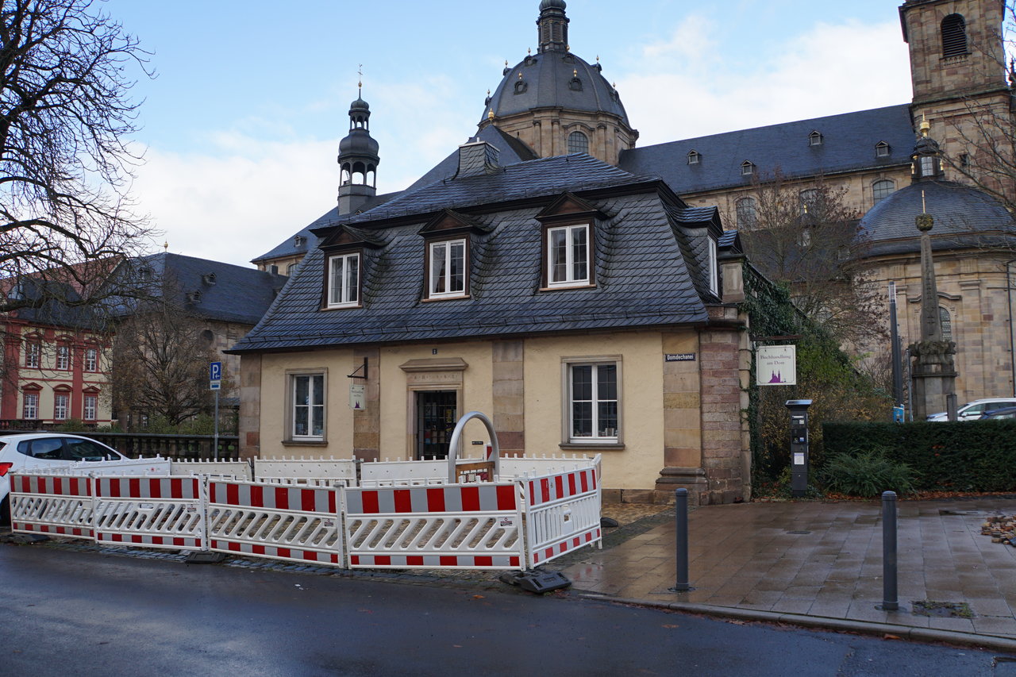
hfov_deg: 67.4
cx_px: 508
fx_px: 762
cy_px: 338
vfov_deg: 47.9
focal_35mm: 27
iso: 100
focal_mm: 18
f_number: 6.3
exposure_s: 1/100
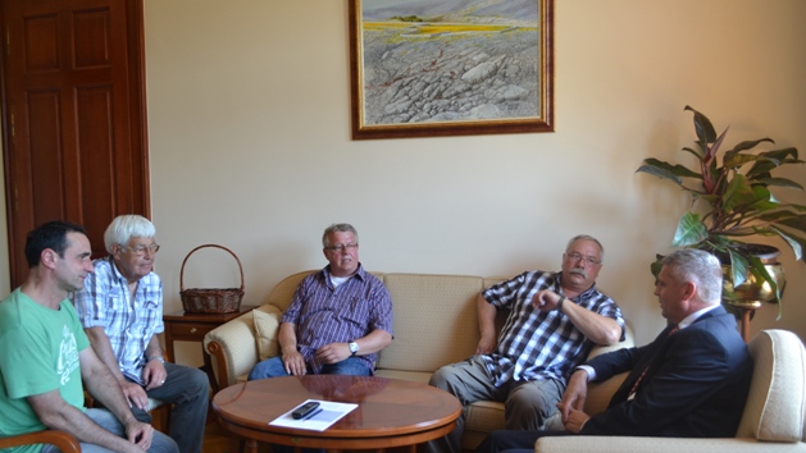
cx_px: 399
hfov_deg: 61.0
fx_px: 684
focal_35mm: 32
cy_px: 250
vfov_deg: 36.7
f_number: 4
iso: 400
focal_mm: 20
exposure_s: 1/60
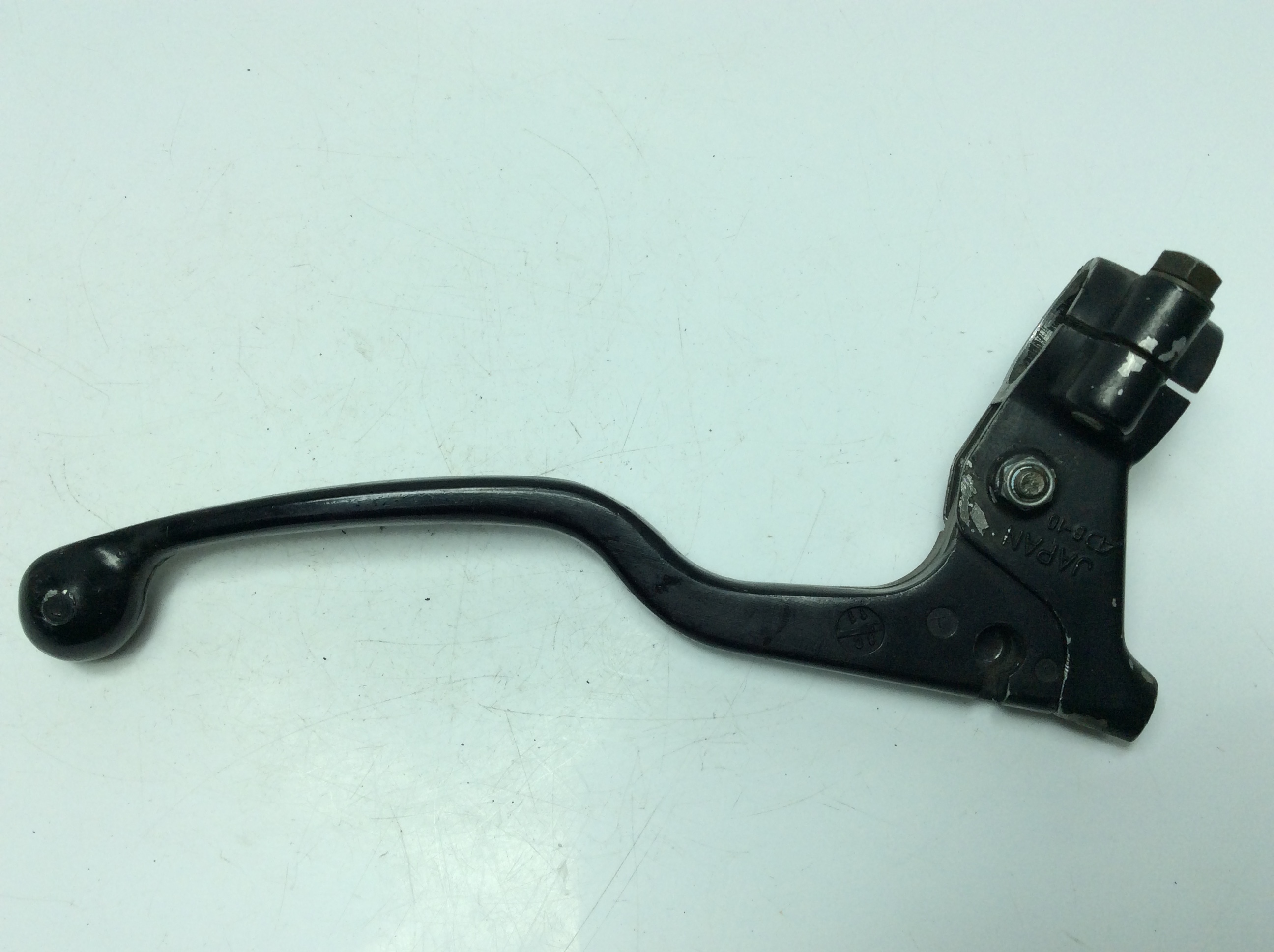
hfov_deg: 56.9
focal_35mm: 32
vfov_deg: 44.1
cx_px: 637
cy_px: 476
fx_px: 1176
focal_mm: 3.3
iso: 32
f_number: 2.4
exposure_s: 1/561
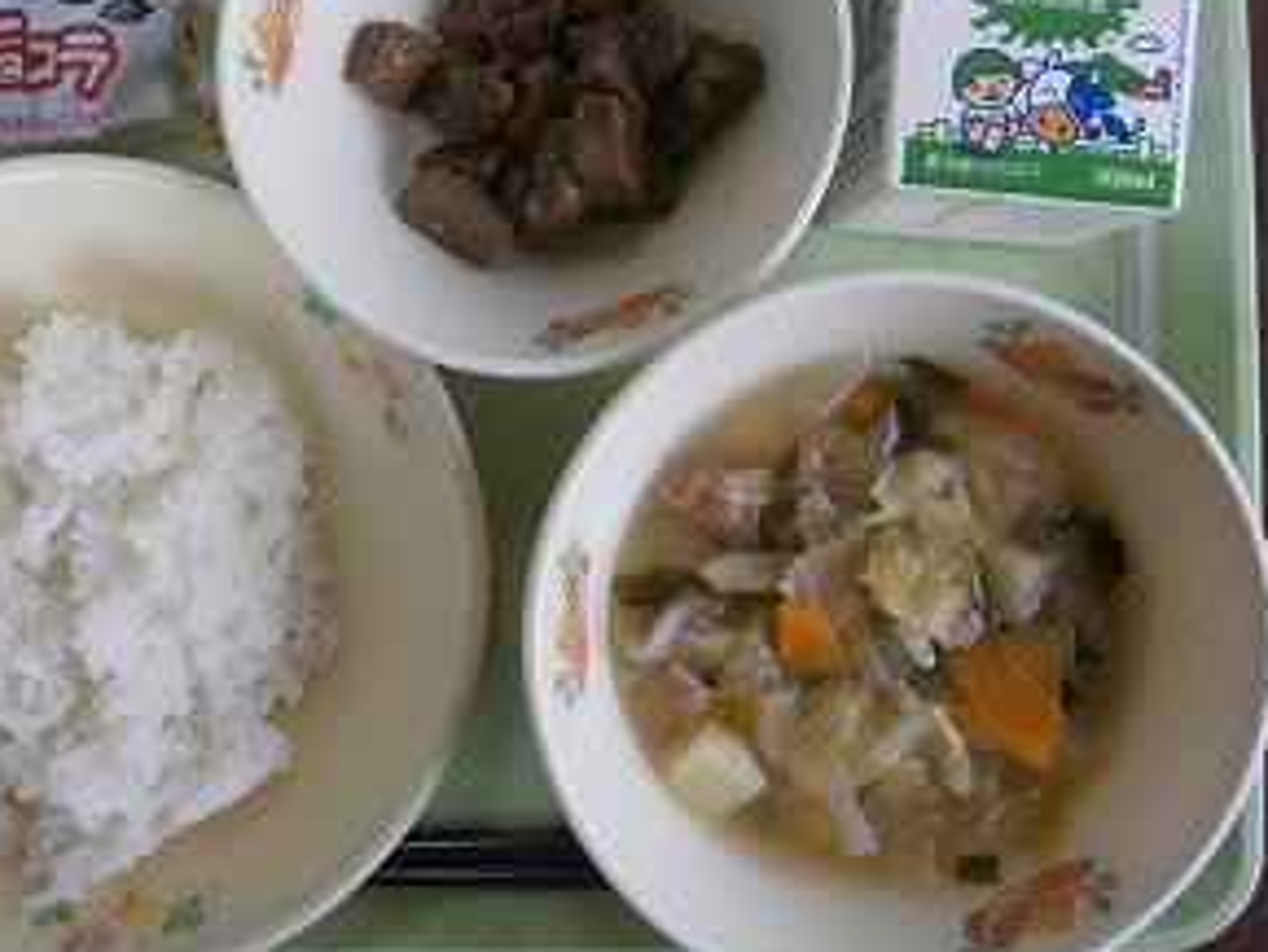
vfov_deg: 39.5
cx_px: 513
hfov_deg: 51.0
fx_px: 1319
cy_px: 390
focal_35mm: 36
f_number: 2.8
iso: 125
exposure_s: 1/30
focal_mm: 4.7
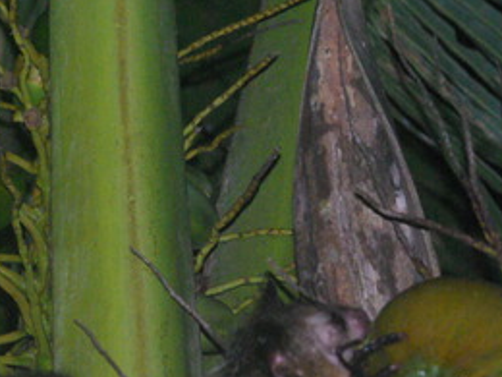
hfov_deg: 4.7
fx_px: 6178
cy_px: 330
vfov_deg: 3.5
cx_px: 284
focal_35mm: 426
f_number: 5.6
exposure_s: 1/125
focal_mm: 120
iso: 1600
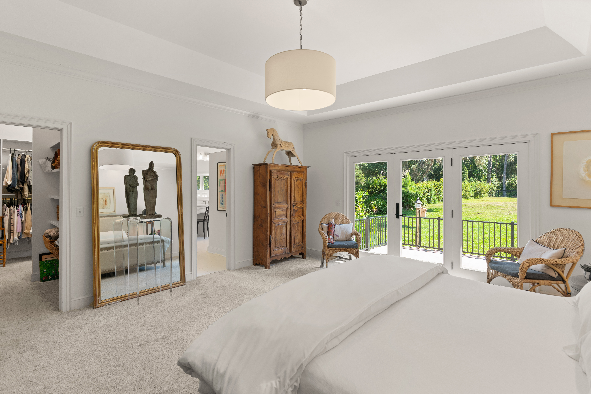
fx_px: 279
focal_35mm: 17
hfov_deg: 93.3
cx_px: 296
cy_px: 197
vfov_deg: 70.5
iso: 250
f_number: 8
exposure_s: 1/3
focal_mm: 17
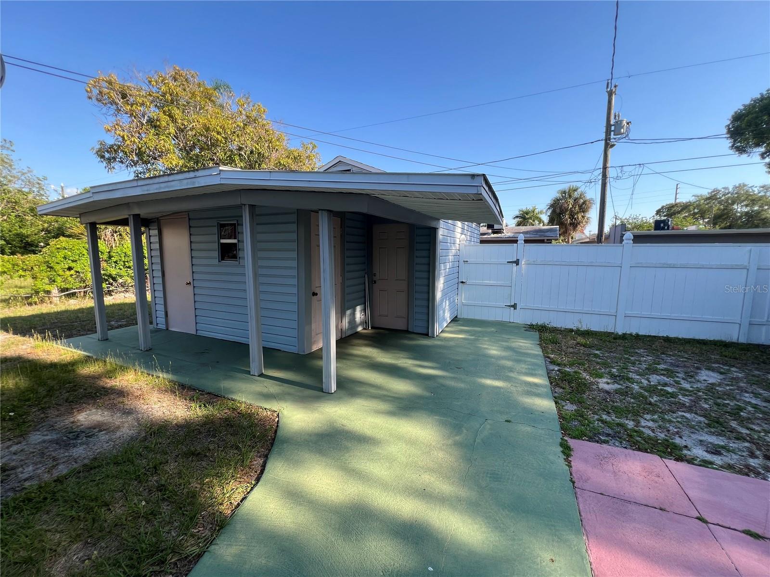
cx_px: 385
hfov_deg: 106.2
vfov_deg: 89.9
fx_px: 289
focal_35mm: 13
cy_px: 288
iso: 32
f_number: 1.8
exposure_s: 1/300
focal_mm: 1.57
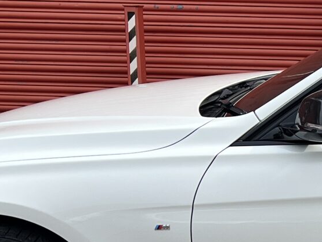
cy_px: 229
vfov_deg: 12.2
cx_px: 537
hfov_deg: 14.8
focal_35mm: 120
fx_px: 1116
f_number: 1.5
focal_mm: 5.7
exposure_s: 1/2994
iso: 50
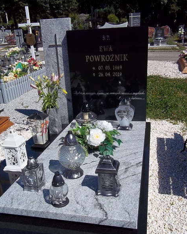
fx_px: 235
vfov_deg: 52.8
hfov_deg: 43.3
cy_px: 125
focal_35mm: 34
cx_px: 94
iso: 80
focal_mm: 5.7
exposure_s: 1/800
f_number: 5.5
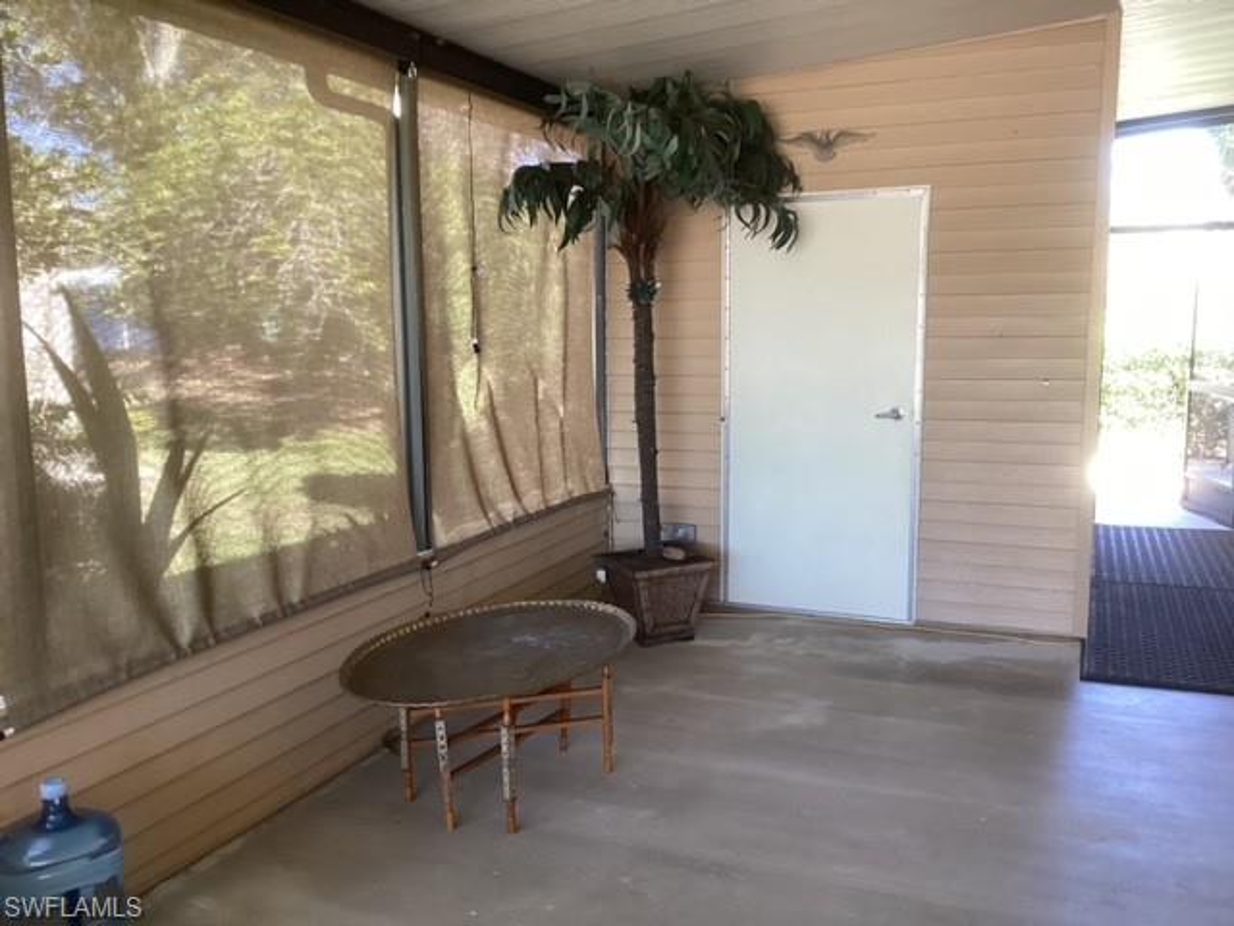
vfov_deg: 45.4
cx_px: 617
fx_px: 1105
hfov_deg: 58.4
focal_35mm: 31
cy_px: 463
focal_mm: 3.3
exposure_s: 1/60
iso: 125
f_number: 2.4
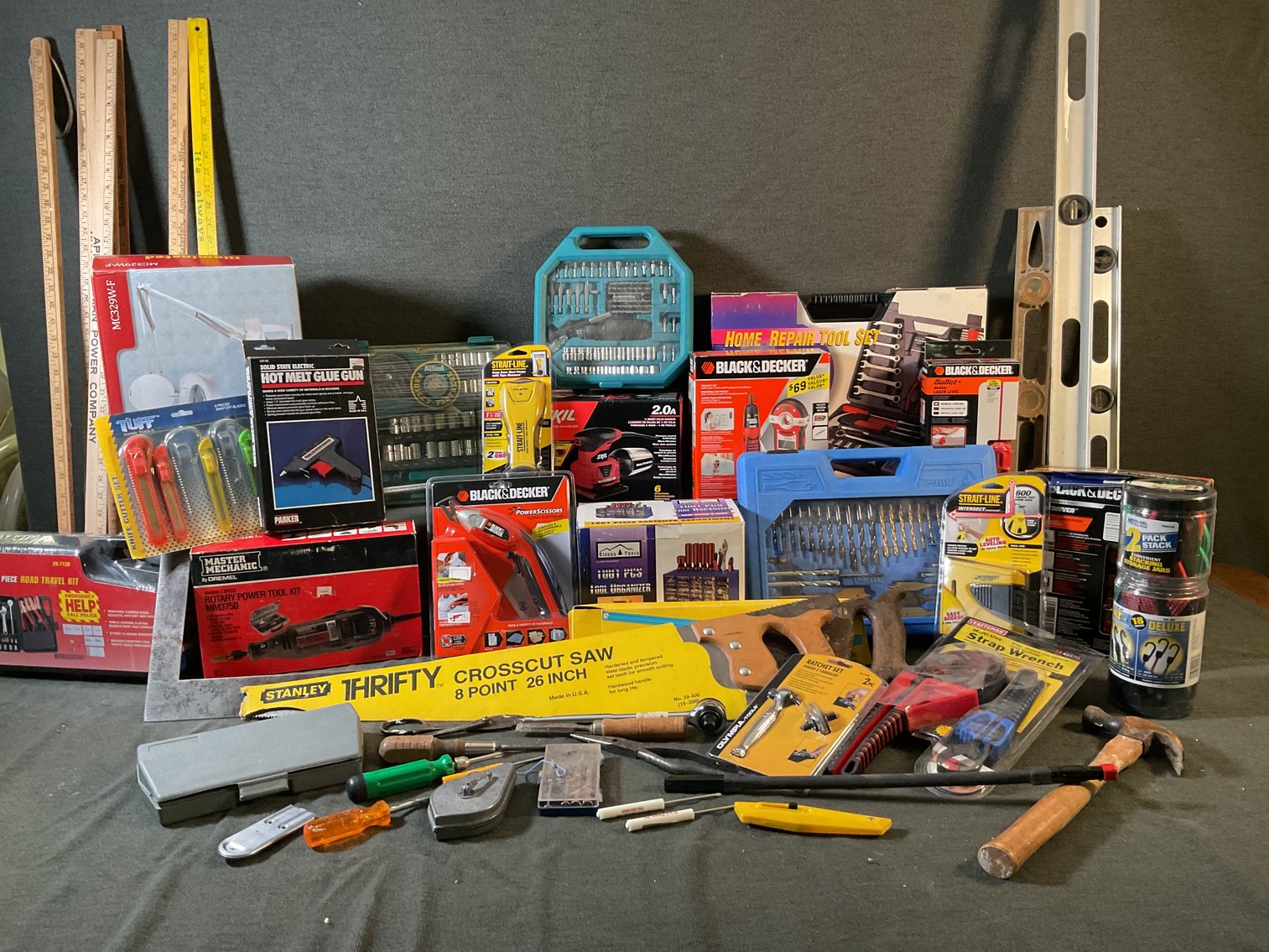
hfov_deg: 61.7
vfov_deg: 48.2
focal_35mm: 29
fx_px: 1063
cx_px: 634
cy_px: 476
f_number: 1.8
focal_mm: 3
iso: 160
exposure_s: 1/60
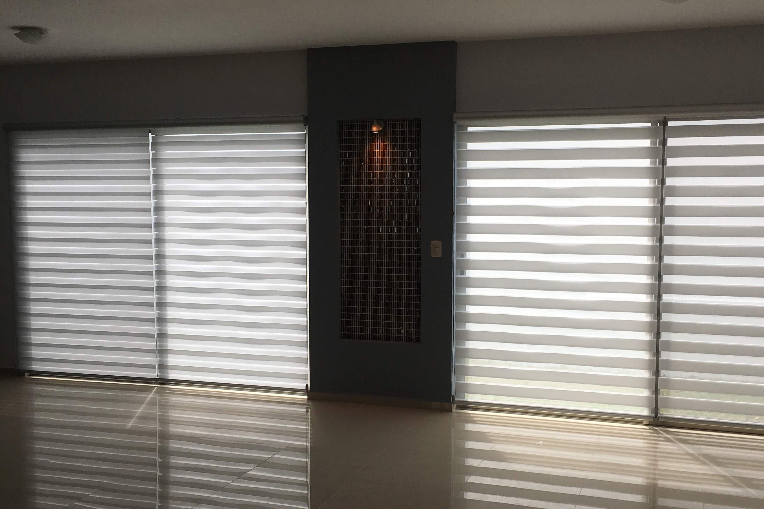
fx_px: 870
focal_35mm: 41
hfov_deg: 47.4
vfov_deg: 32.6
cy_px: 274
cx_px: 388
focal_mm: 4.15
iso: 25
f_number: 2.2
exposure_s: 1/425
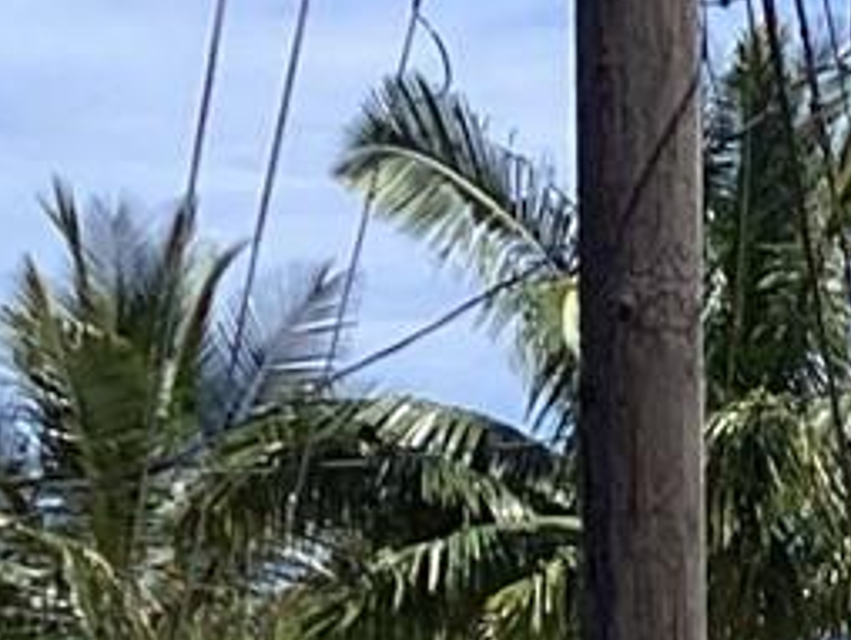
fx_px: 4798
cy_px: 1019
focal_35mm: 195
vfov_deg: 7.5
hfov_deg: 9.1
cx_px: 2077
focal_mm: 3.3
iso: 25
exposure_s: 1/1631
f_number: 2.4
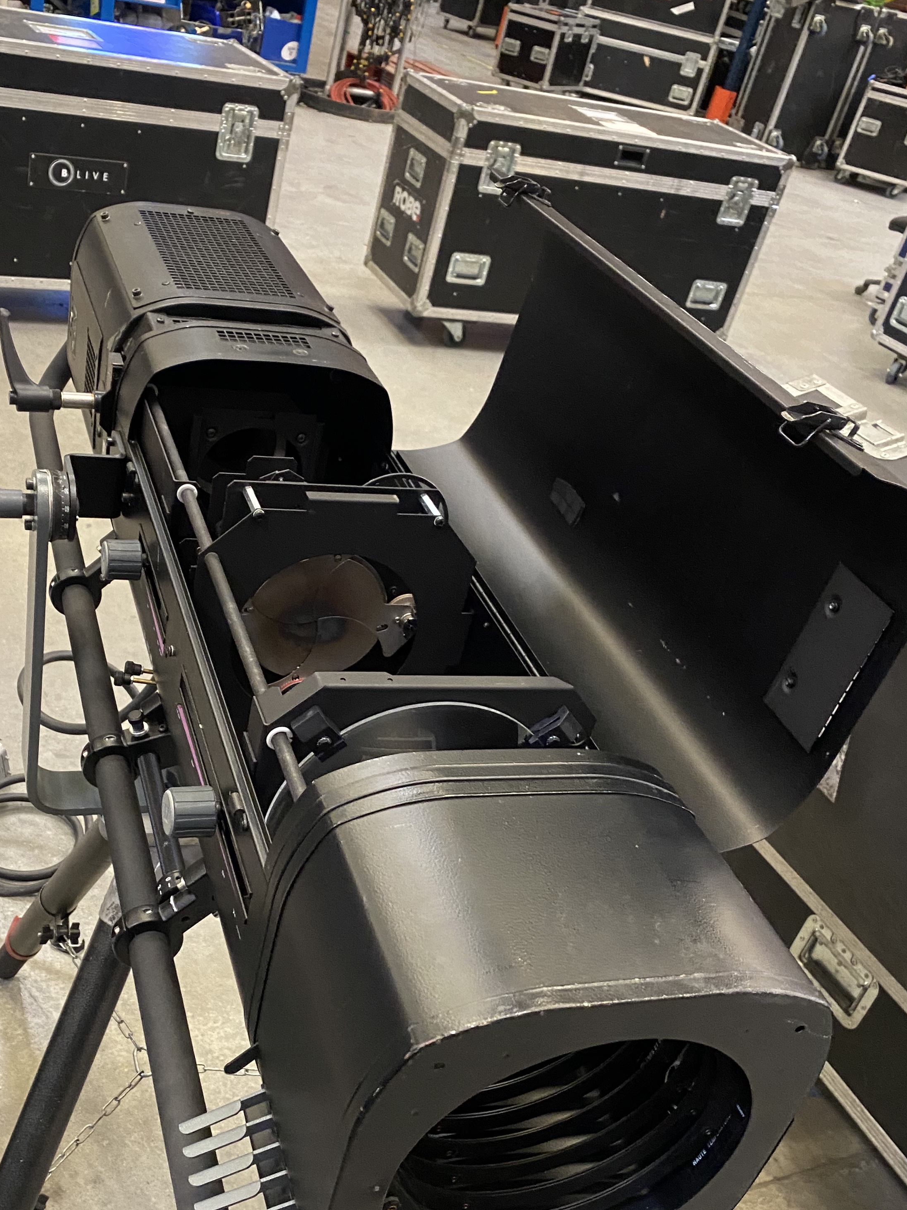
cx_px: 301
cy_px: 755
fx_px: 1258
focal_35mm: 36
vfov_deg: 50.8
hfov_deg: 39.2
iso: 500
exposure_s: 1/25
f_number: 1.8
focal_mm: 4.25
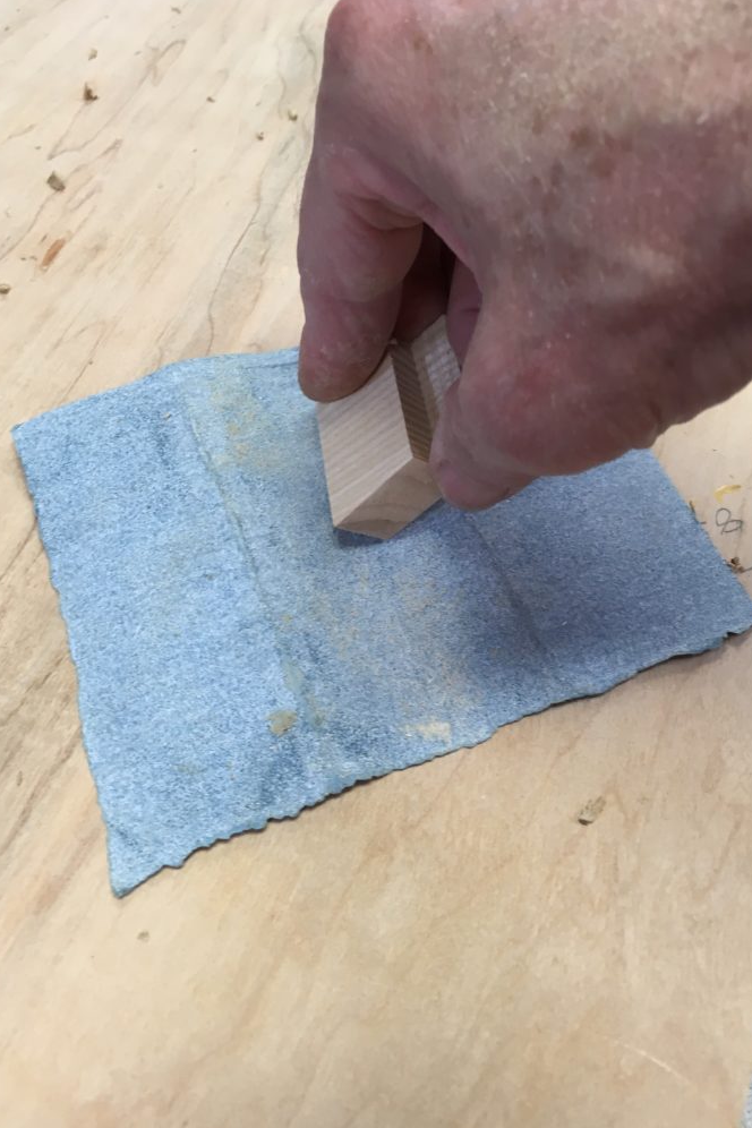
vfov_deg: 60.3
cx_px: 387
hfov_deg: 42.3
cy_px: 557
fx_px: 971
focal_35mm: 31
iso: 25
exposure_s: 1/30
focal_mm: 4.15
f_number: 2.2
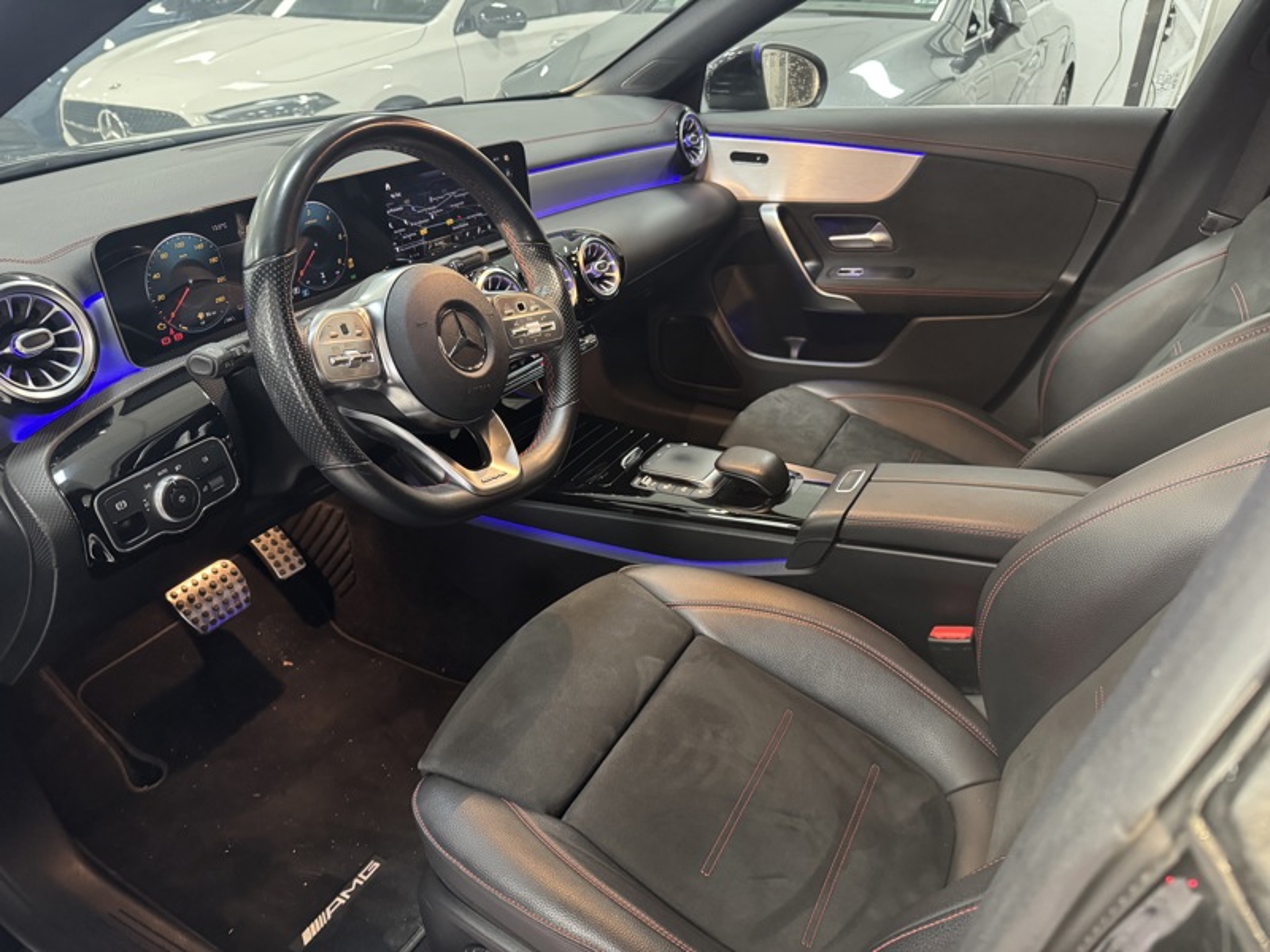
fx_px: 881
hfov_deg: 71.6
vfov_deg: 56.8
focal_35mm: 24
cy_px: 476
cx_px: 635
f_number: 1.78
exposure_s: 1/33
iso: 640
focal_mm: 6.76
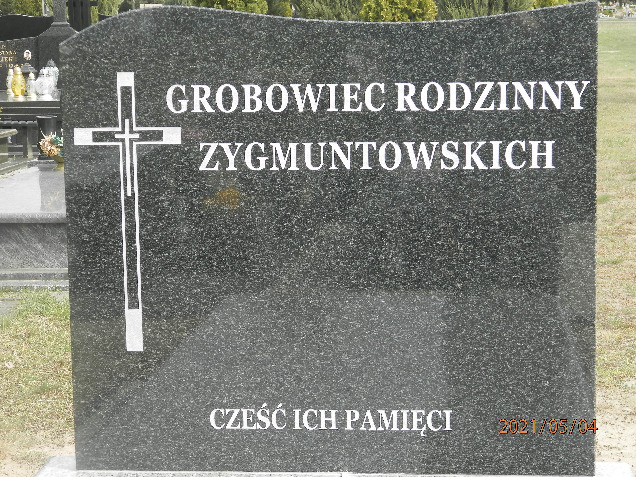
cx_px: 318
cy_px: 238
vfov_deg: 18.0
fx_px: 1507
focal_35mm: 82
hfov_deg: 23.8
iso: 80
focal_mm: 14.6
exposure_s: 1/160
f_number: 4.2
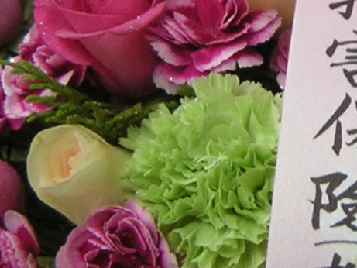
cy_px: 67
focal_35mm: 125
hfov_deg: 15.2
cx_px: 429
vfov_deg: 11.8
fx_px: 1289
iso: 67
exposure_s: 1/30.7
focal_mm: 4.7
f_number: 2.6
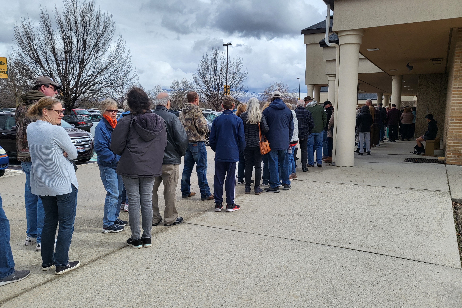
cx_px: 235
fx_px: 359
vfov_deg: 46.4
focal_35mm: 28
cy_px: 156
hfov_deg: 65.5
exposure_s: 1/2140
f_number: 1.8
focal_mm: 4.25
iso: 50
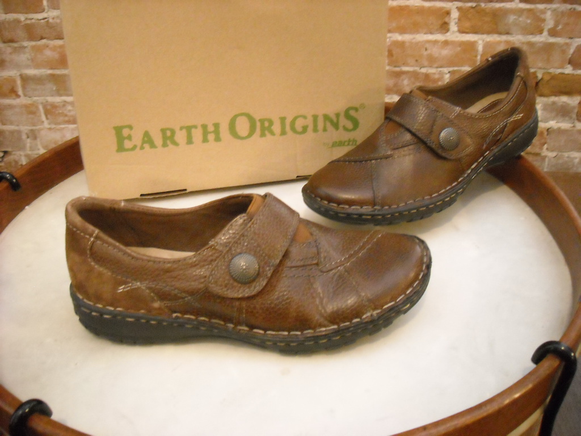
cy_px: 218
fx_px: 587
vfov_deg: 40.7
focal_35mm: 35
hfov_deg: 52.6
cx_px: 290
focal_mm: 5.7
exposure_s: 1/22
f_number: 2.8
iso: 800
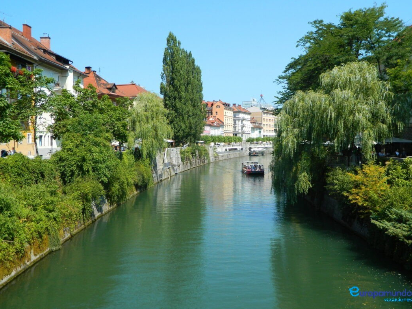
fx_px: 381
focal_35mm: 32
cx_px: 211
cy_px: 153
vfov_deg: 44.2
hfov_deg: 56.8
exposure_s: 1/640
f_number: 3.2
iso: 80
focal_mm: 5.6
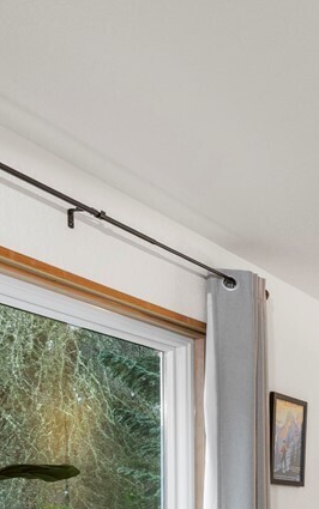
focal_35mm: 63
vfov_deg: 30.0
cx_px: 707
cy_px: 520
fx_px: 876
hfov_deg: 15.0
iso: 200
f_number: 8
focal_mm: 15.5
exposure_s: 1/1.25
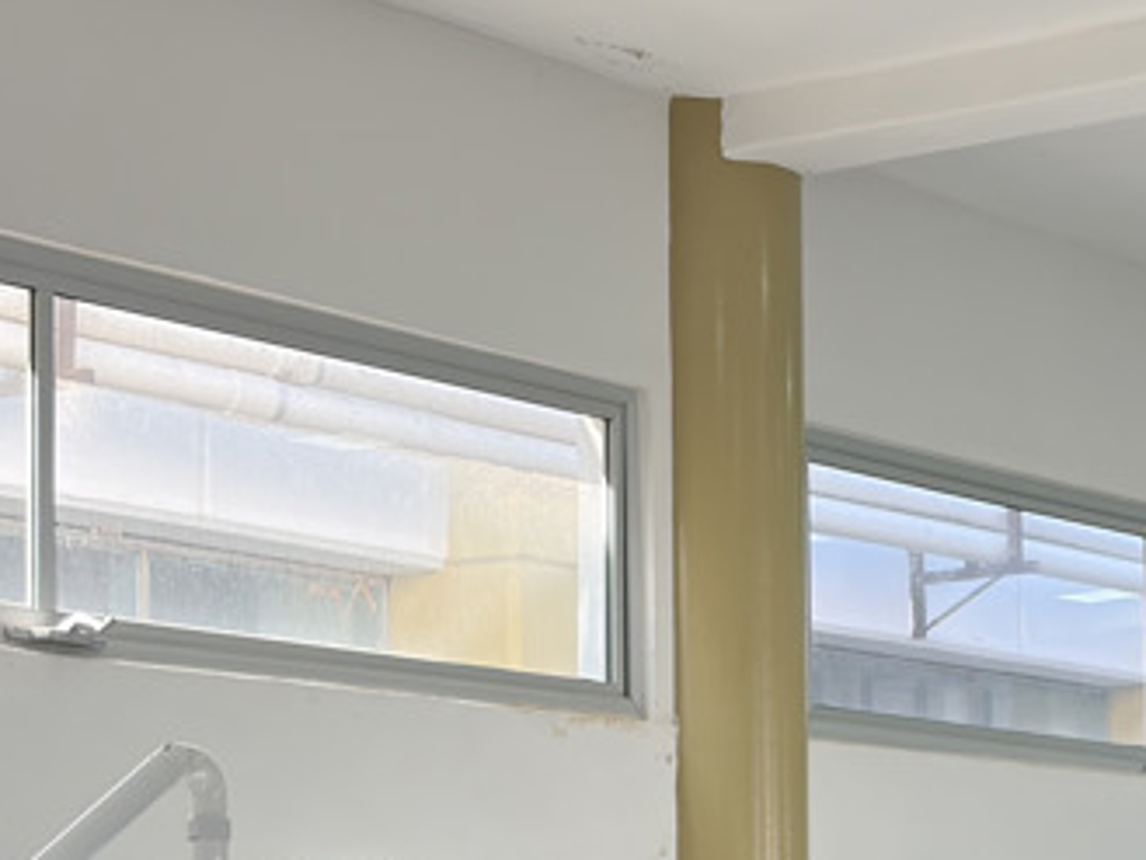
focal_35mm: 110
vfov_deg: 13.3
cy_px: 846
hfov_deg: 17.7
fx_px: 3643
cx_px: 947
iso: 40
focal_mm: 5.96
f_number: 1.6
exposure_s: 1/174
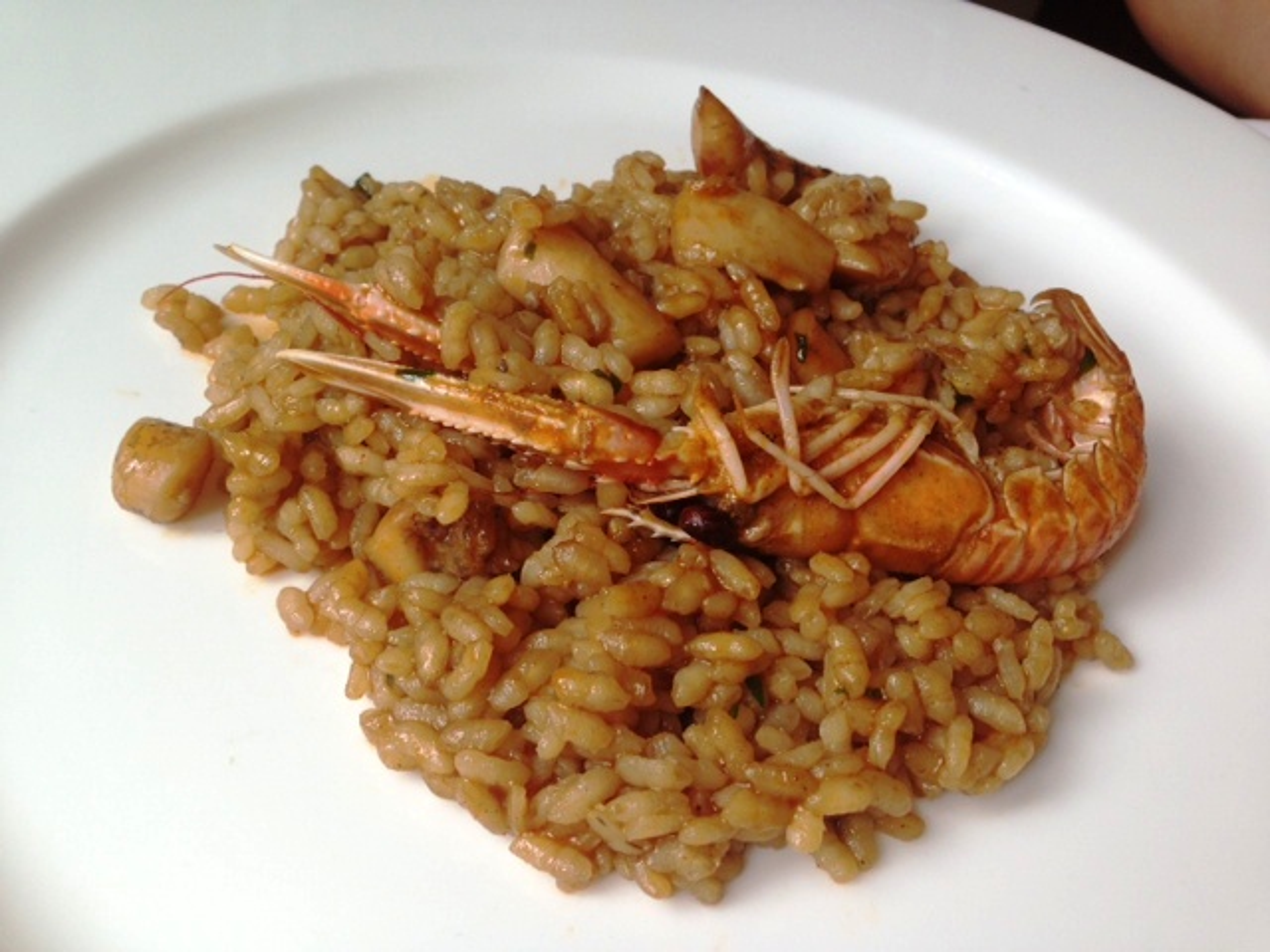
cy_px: 476
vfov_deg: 42.9
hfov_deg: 55.4
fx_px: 1211
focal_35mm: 33
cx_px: 635
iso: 50
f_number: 2.4
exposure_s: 1/60
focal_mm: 4.13
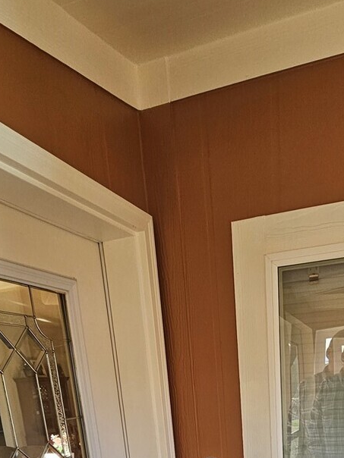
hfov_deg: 44.7
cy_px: 510
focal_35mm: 31
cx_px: 231
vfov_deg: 43.9
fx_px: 411
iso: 125
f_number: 2.2
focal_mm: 2.2
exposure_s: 1/207
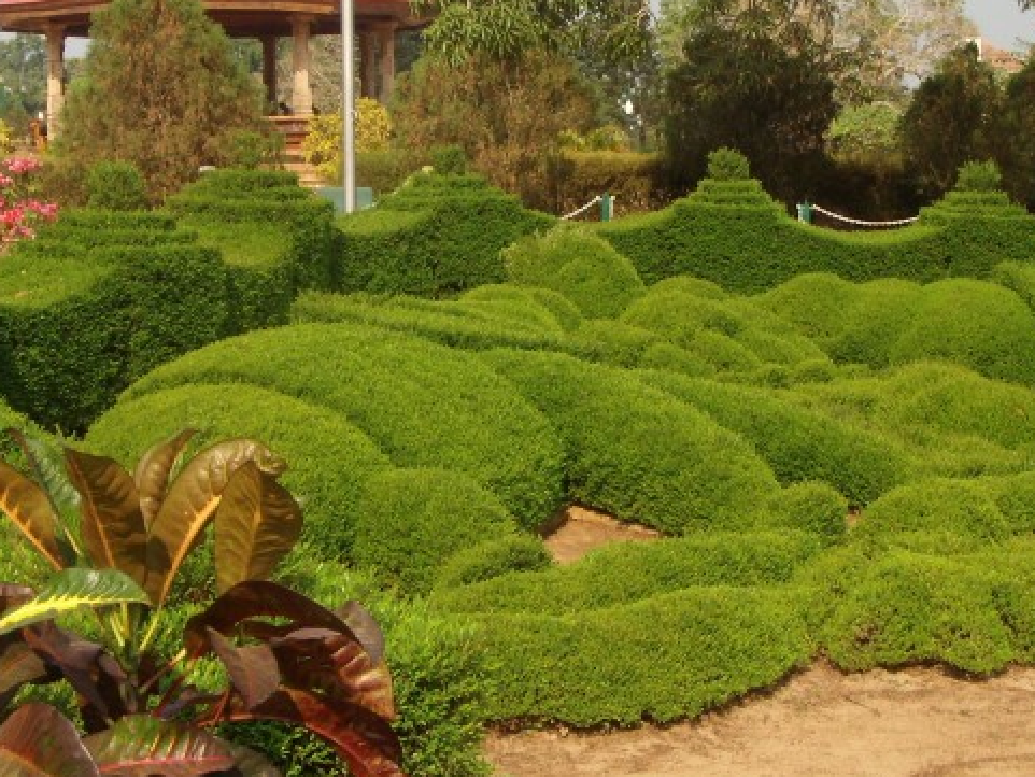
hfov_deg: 32.2
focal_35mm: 60
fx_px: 1794
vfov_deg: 24.4
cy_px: 319
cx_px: 501
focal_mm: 6.4
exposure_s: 1/250
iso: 64
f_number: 5.7
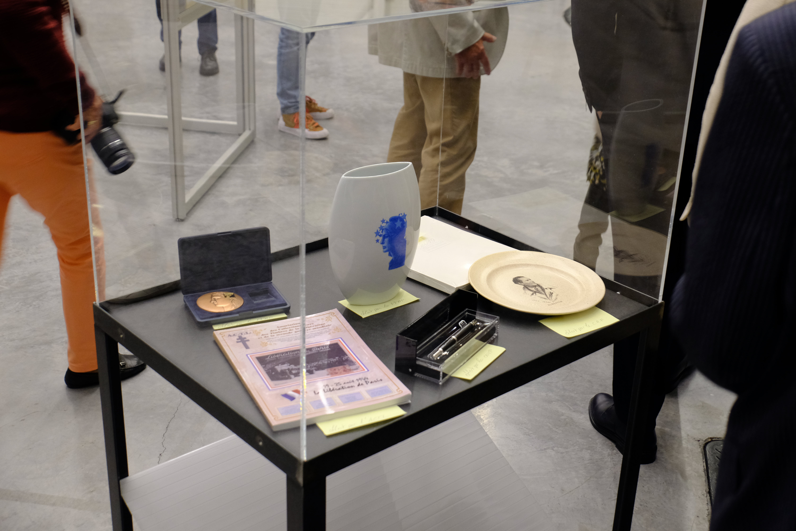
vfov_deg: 30.5
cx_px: 398
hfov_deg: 44.5
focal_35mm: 44
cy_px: 266
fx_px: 973
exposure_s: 1/34
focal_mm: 29.3
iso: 1600
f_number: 4.3
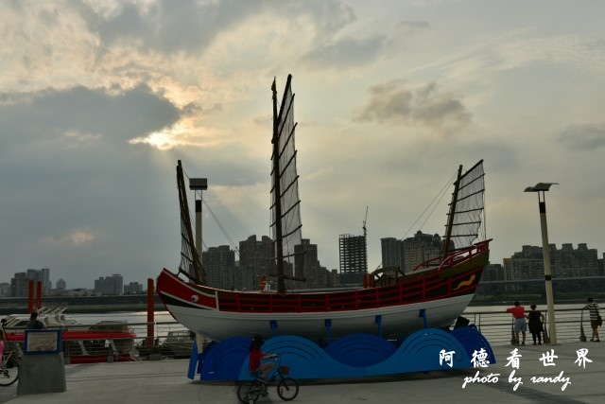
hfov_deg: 53.1
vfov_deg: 36.9
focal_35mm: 36
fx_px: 605
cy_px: 202
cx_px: 302
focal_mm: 36
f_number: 9
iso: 100
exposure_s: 1/400
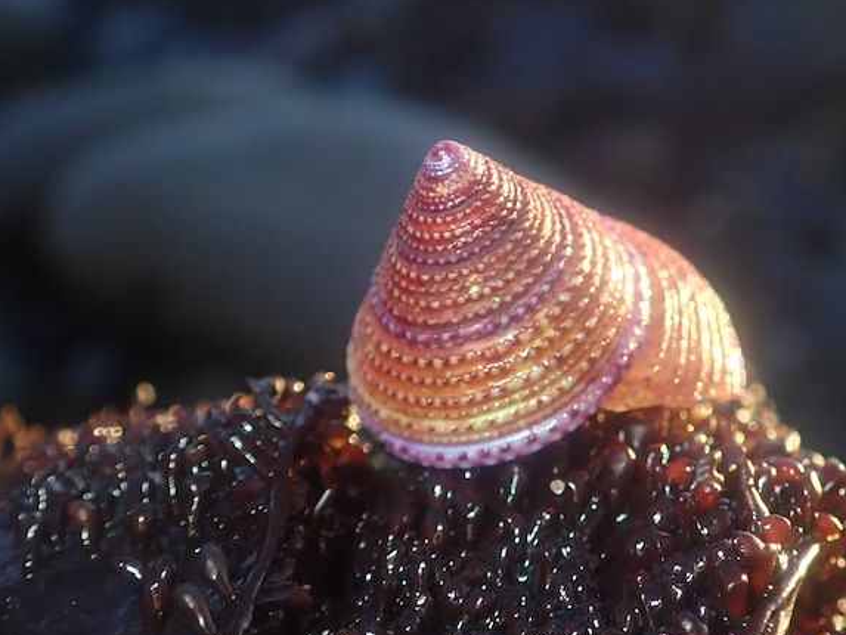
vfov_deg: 21.7
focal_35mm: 67
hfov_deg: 28.9
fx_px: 1638
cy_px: 136
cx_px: 517
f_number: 6.3
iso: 160
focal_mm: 5.5
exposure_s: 1/30
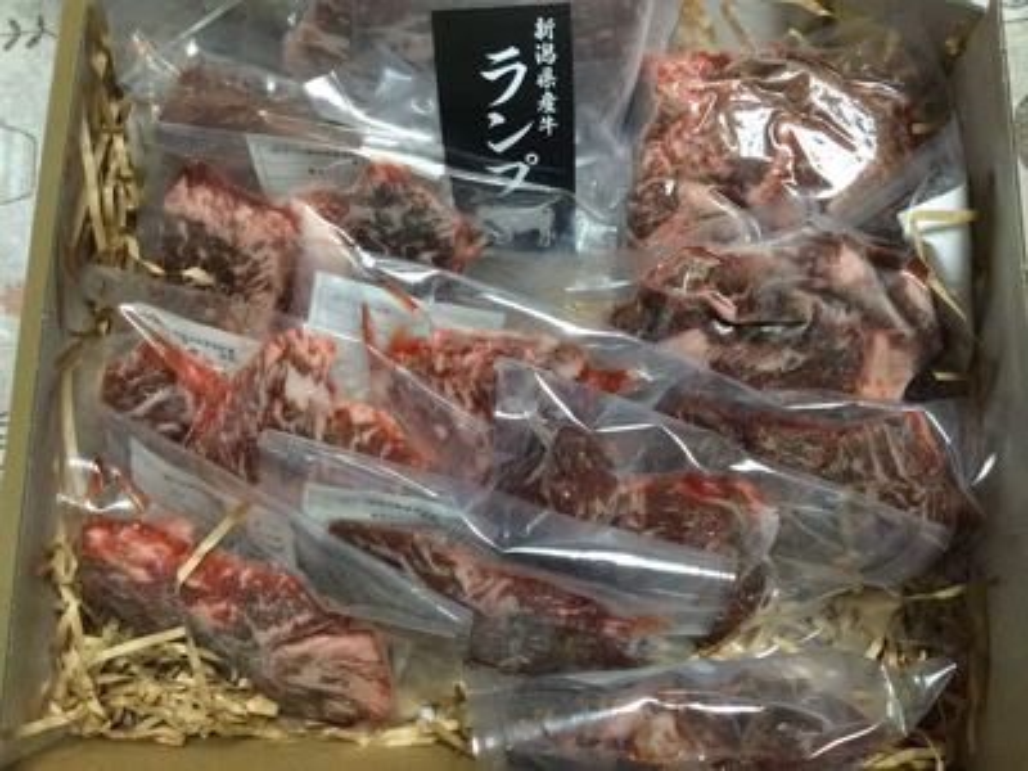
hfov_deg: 58.4
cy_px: 386
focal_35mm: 31
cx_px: 514
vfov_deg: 45.4
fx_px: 921
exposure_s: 1/30
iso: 200
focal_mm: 3.3
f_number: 2.4
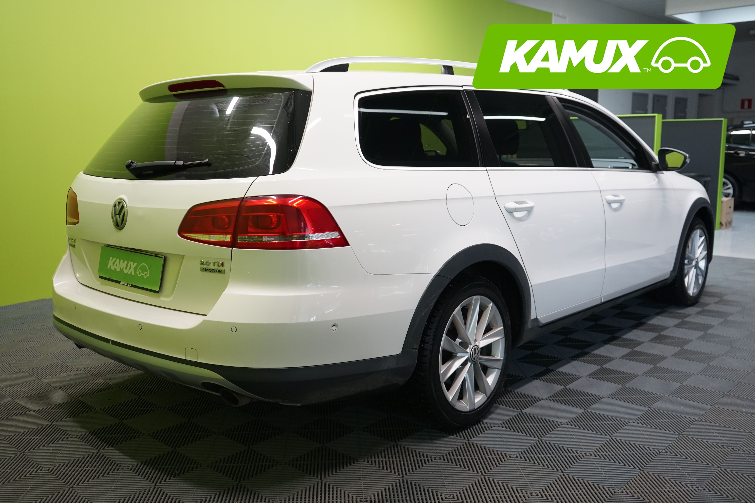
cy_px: 252
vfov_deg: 41.1
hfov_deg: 58.7
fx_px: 671
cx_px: 378
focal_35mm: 32
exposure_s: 1/30
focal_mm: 32
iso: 1000
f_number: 4.5
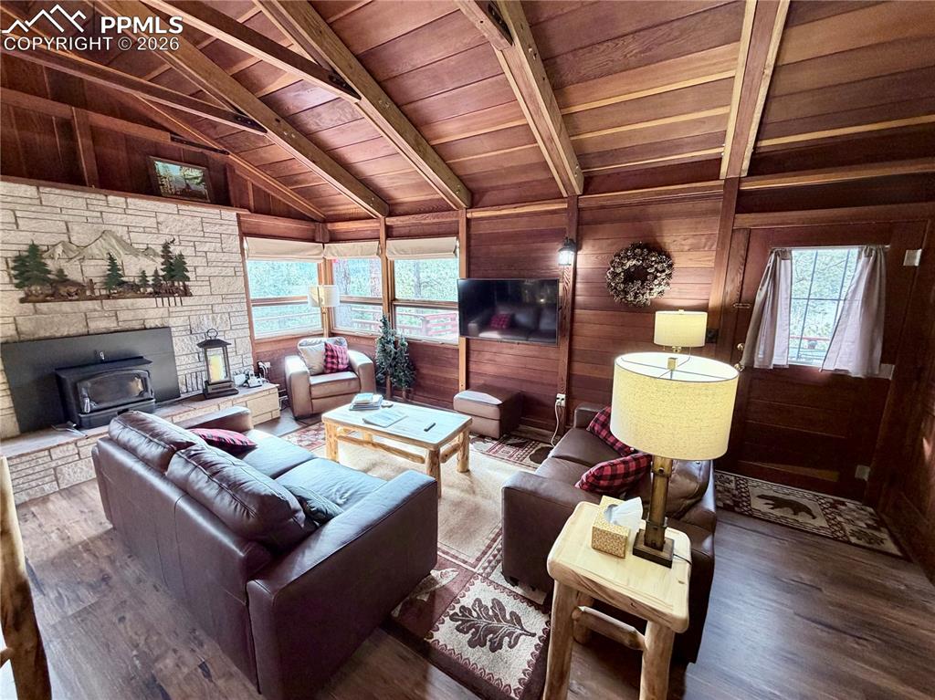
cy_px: 350
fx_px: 378
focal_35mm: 14
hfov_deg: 102.1
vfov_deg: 85.6
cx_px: 468
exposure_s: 1/60
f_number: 2.2
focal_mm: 2.22
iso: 200
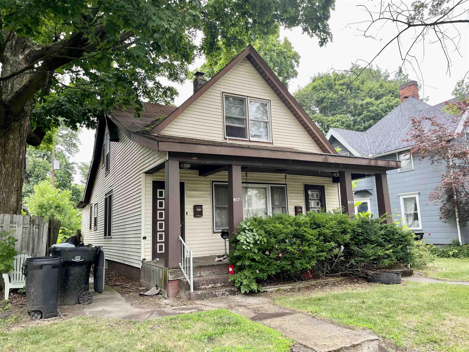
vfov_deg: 53.1
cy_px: 176
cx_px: 234
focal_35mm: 26
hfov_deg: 67.3
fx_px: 352
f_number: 1.6
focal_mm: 5.1
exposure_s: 1/212
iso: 40
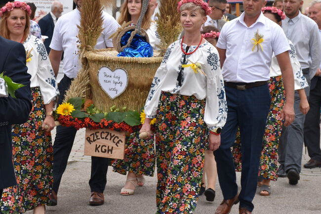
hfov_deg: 13.2
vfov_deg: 8.8
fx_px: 1391
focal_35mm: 156
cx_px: 111
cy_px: 47
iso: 200
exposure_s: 1/250
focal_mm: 66
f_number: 8
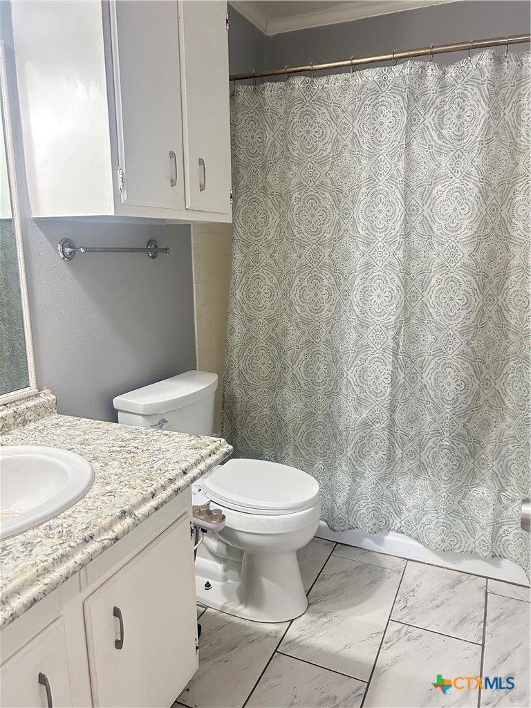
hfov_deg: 53.1
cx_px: 266
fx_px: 532
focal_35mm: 26
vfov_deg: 67.3
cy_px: 354
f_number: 1.5
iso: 400
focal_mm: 5.7
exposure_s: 1/60
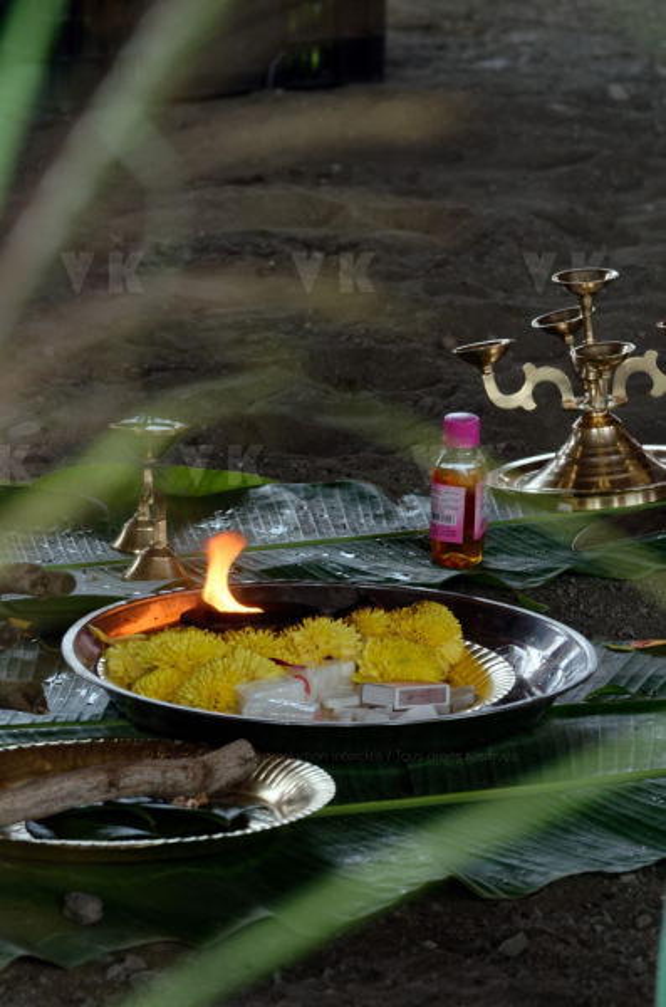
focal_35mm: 300
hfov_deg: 4.6
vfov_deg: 6.9
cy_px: 504
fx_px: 8368
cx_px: 333
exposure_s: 1/125
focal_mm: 200
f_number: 9
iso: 500
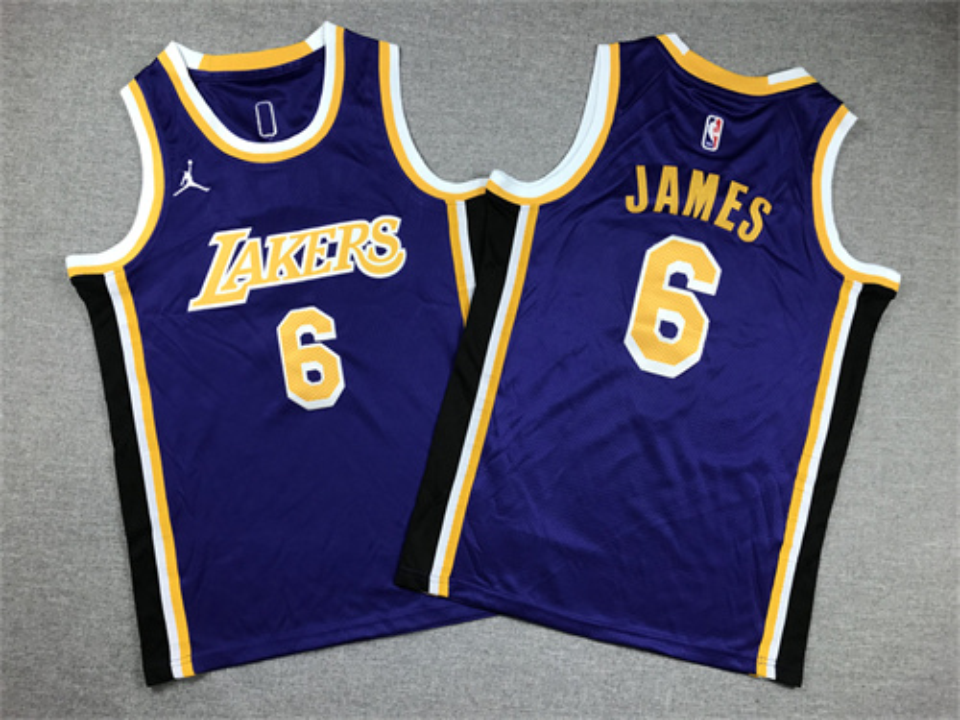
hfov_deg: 63.4
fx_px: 777
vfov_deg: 49.7
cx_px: 480
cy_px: 360
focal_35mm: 28
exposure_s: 1/100
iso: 40
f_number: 1.8
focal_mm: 3.99
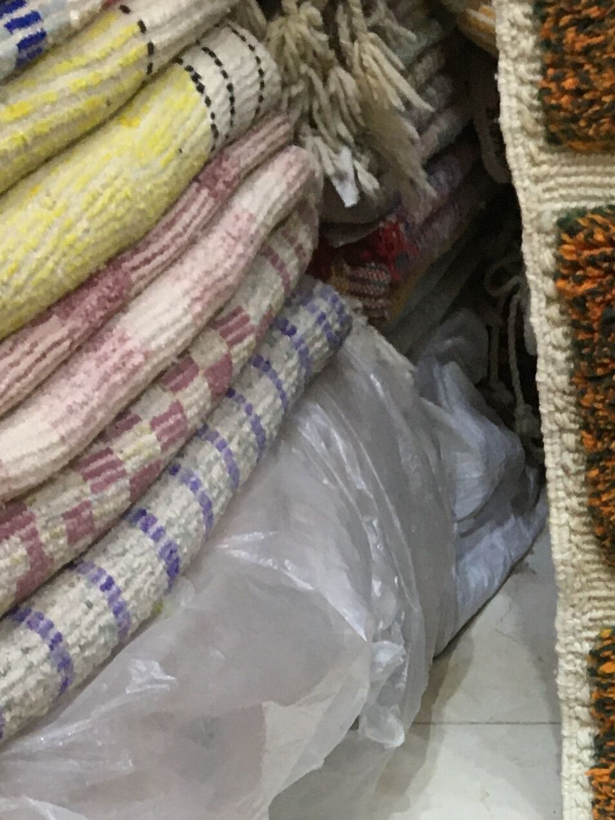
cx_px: 769
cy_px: 1150
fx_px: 2180
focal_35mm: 92
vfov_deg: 19.2
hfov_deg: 15.4
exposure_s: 1/33
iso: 100
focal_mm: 4.15
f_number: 2.2
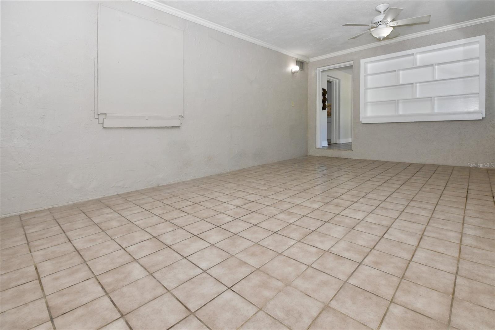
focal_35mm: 15
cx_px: 248
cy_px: 165
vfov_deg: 77.3
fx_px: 206
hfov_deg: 100.4
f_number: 11
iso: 320
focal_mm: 10
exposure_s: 1/60
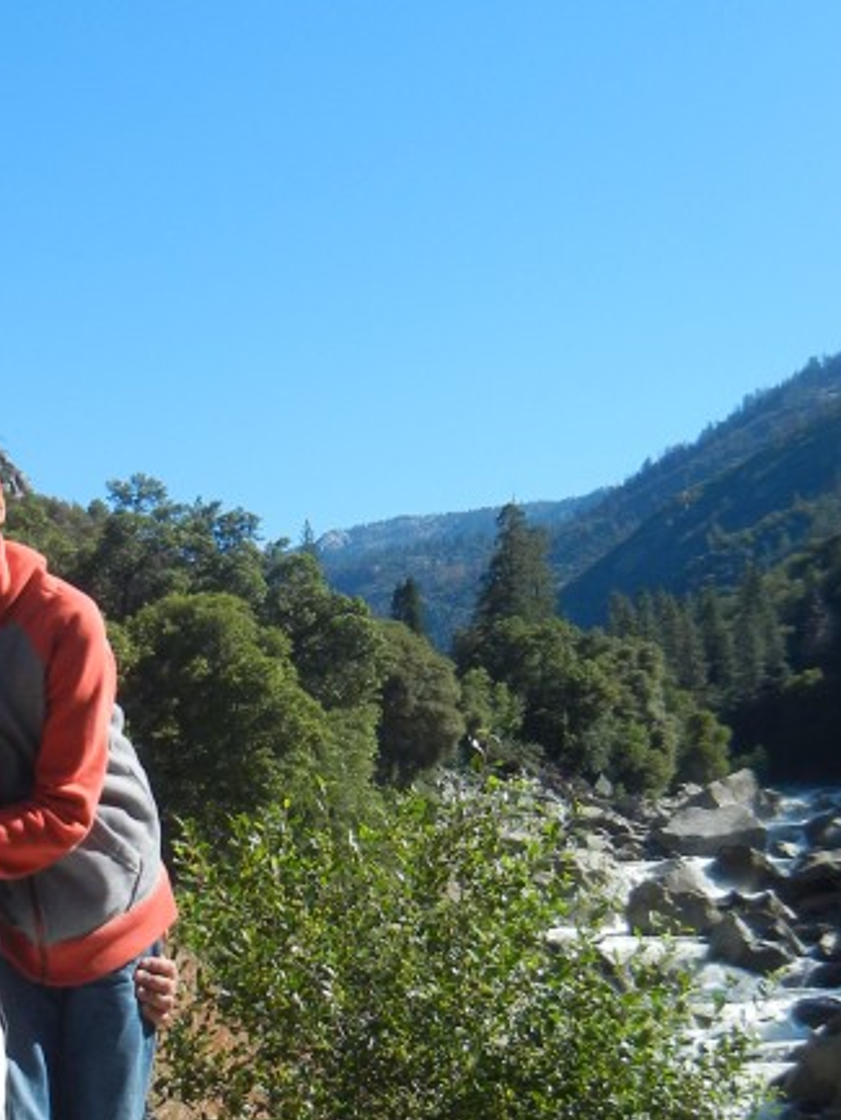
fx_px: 2299
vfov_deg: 27.3
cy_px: 719
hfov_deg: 20.6
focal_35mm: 71
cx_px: 248
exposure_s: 1/300
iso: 160
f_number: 7
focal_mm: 5.4
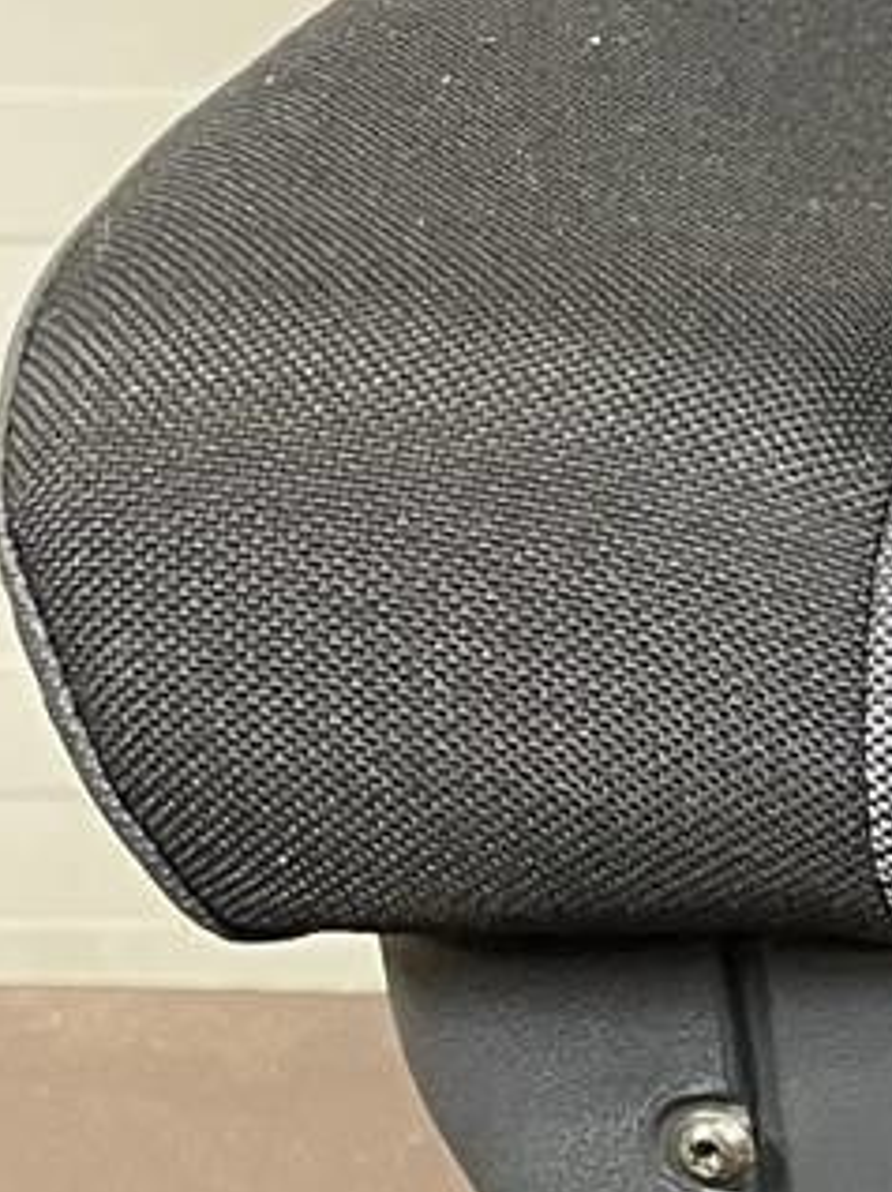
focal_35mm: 131
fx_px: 4507
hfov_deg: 9.9
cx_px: 2178
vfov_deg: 15.0
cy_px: 772
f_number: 1.6
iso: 320
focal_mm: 4.2
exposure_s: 1/50
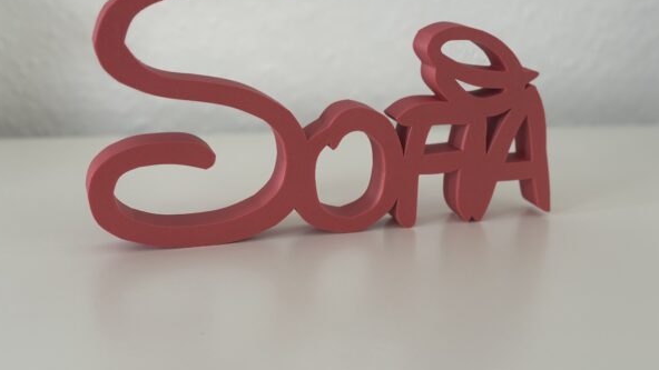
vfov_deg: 22.6
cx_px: 327
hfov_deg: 39.2
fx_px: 926
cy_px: 128
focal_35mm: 53
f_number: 1.78
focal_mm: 6.86
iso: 80
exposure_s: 1/121
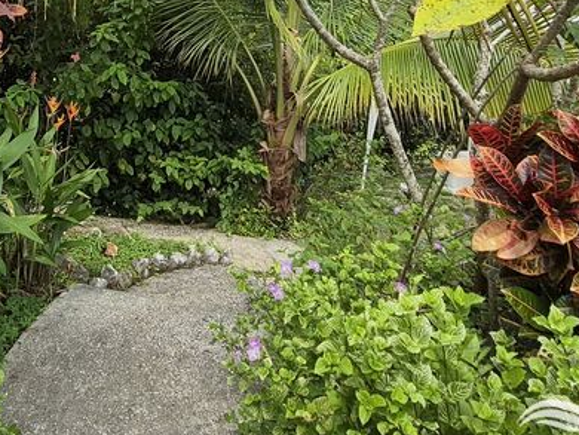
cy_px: -19
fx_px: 636
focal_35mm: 38
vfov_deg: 33.8
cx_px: 147
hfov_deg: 47.2
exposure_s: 1/1660
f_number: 2.2
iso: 50
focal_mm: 1.74
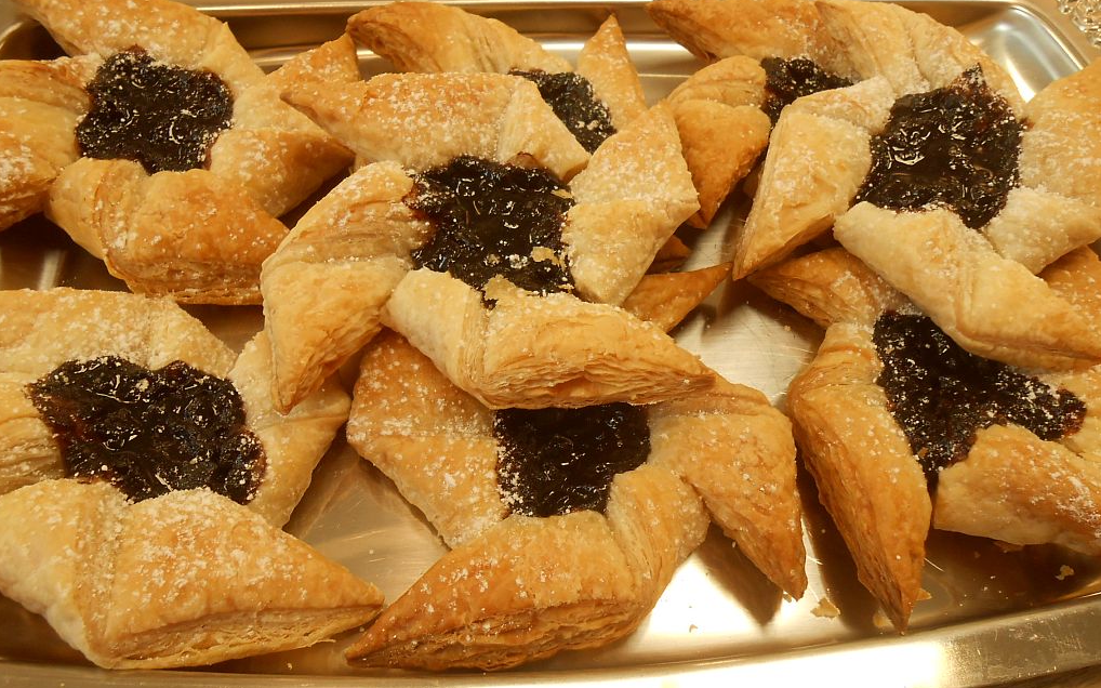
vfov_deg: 39.4
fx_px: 960
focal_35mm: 32
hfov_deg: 59.7
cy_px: 331
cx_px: 549
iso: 200
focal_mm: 5.3
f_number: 3.8
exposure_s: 1/30
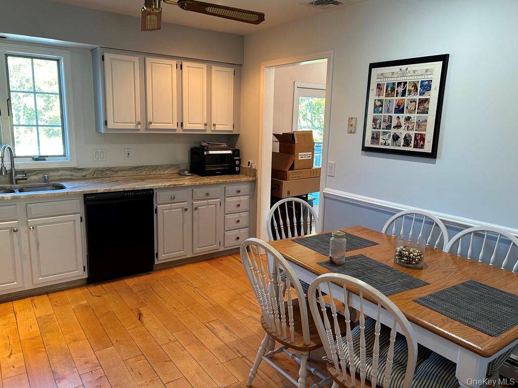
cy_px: 194
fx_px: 389
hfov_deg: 67.3
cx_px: 259
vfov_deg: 53.1
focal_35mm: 26
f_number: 1.5
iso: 125
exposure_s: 1/60
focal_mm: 5.7
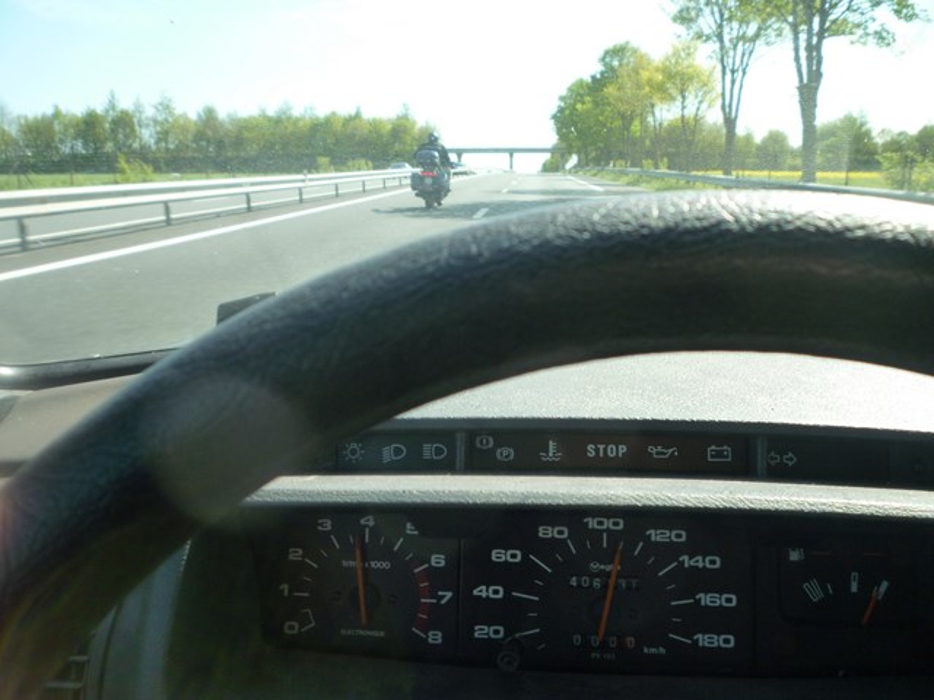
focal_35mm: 29
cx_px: 467
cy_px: 350
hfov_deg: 61.7
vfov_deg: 48.2
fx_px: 782
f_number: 3.3
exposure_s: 1/250
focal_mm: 5.2
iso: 125
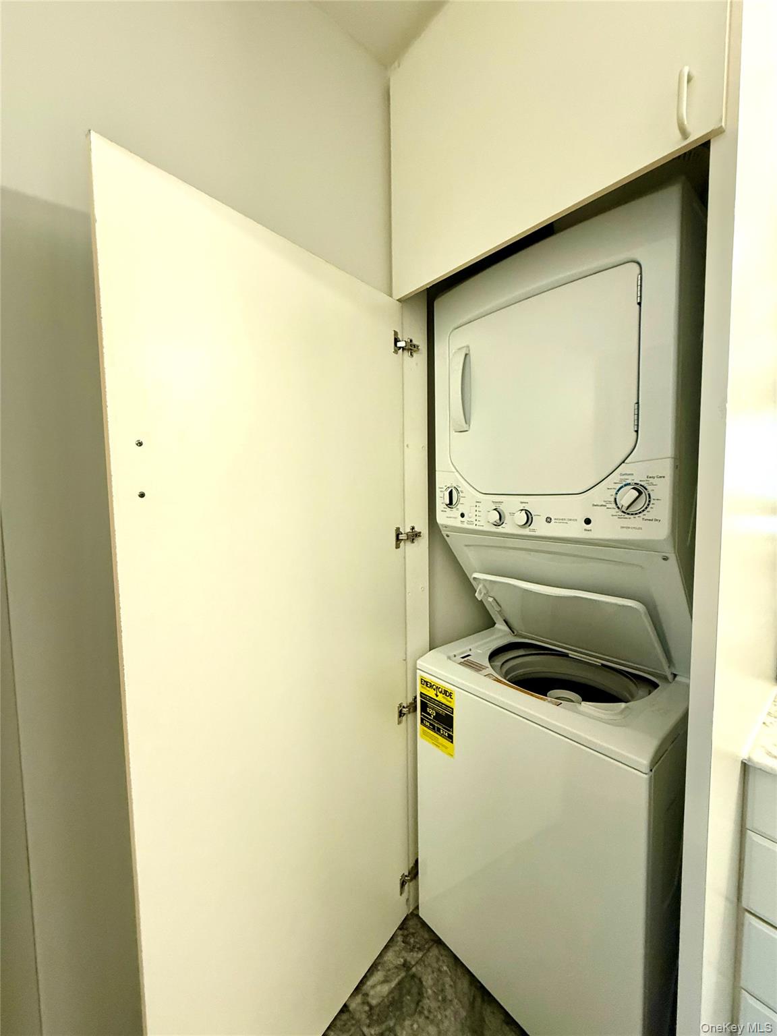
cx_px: 388
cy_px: 518
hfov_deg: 85.7
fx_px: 419
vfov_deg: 102.1
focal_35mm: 14
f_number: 2.2
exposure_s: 1/60
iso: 500
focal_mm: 2.22
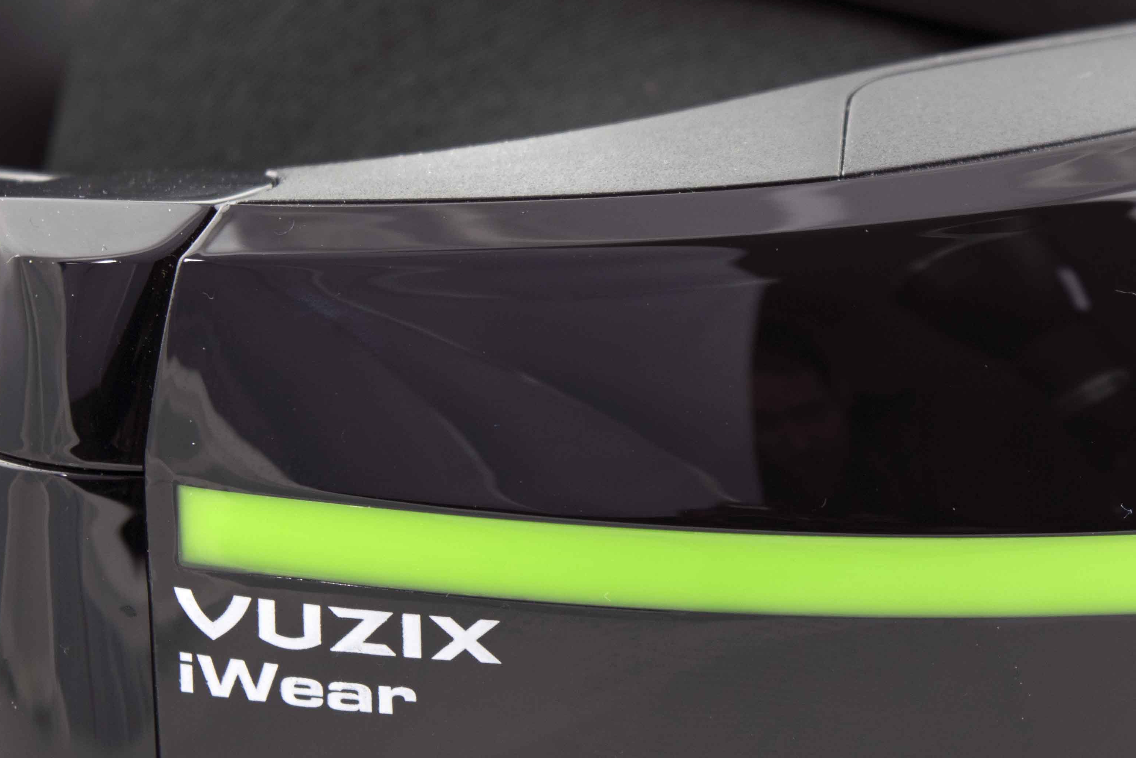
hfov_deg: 13.4
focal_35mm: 151
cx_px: 1083
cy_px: 464
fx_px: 4765
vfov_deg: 9.1
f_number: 8
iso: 200
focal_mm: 52
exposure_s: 1/25
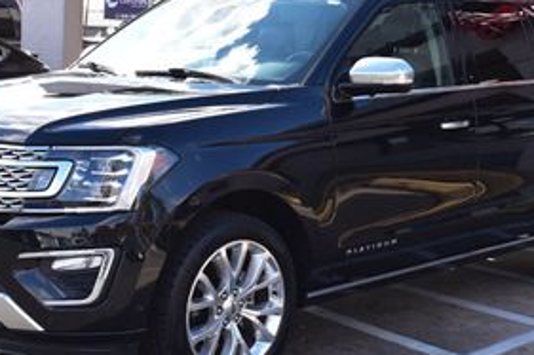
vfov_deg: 16.6
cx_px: 429
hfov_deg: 24.4
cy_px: 125
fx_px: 1216
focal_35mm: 82
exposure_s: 1/200
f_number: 10
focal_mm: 24
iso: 400
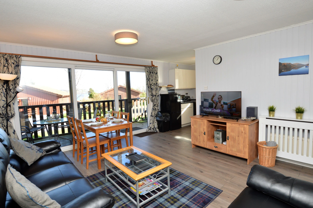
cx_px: 156
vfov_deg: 69.5
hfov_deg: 92.5
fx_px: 150
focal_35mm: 17
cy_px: 104
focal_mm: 11.5
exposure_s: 1/125
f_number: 5.6
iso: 360
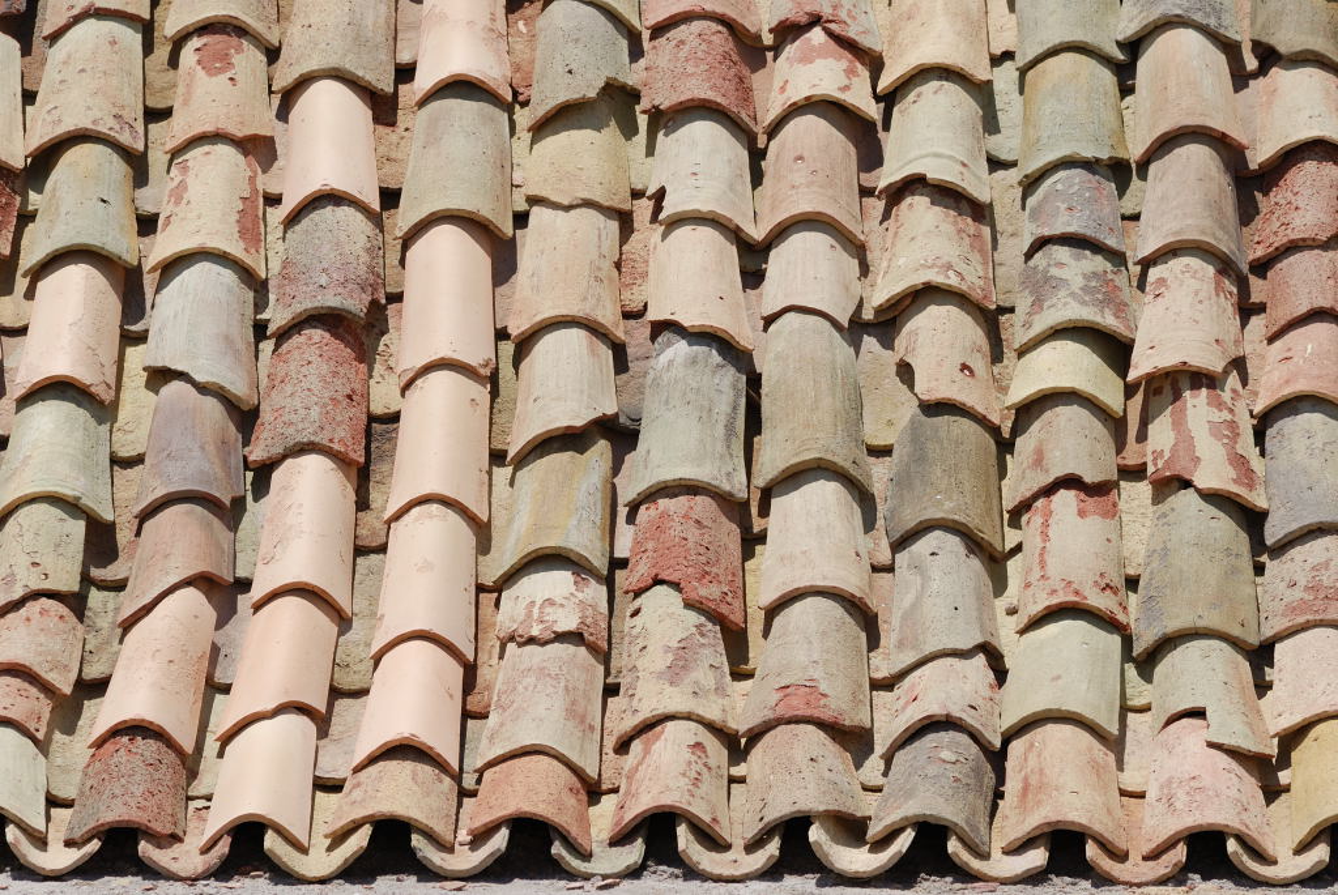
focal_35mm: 270
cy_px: 448
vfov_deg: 5.1
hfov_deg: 7.6
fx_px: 10045
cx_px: 669
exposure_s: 1/320
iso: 100
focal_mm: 180
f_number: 8
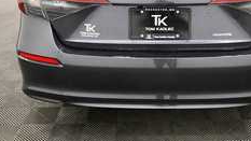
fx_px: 359
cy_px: 16
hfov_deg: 38.2
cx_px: 161
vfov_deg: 21.7
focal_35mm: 54
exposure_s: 1/125
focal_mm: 20
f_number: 5.6
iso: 2000
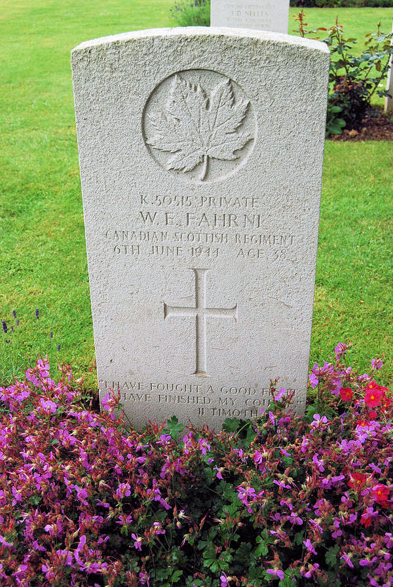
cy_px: 294
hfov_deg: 30.0
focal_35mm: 45
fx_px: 735
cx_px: 196
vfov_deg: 43.6
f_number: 6.3
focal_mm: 30
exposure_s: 1/160
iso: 200
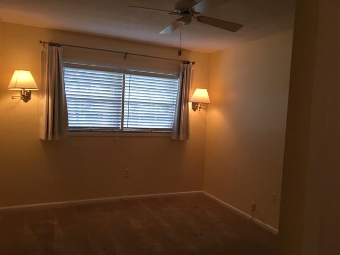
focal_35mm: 29
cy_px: 128
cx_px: 170
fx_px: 285
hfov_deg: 61.7
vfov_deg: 48.2
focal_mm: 4.15
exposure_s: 1/30
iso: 80
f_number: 2.2
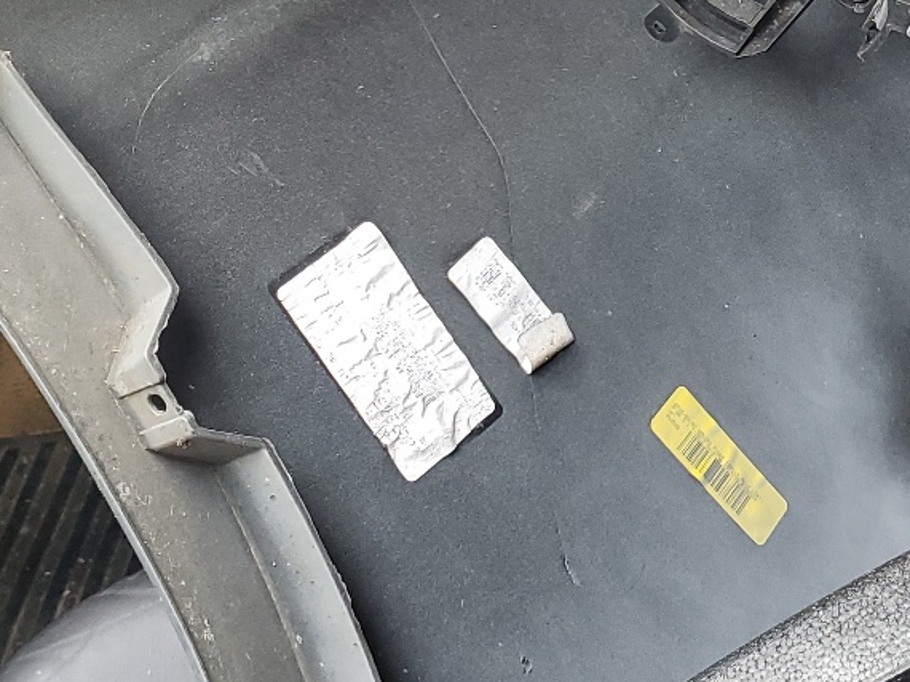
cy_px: 201
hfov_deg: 26.0
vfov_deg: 20.1
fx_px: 1918
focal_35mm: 73
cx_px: 781
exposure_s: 1/60.2
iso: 74
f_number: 1.5
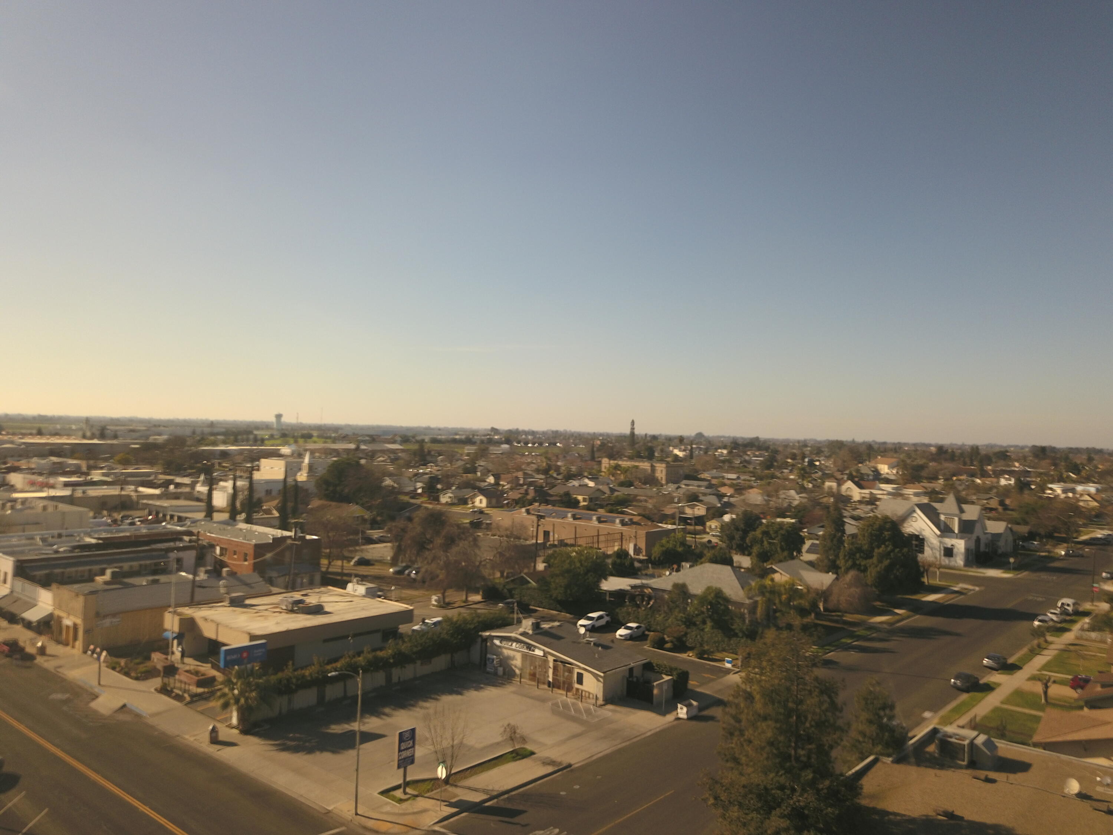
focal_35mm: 26
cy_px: 418
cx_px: 556
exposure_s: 1/156
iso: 100
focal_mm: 4.7
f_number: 2.2
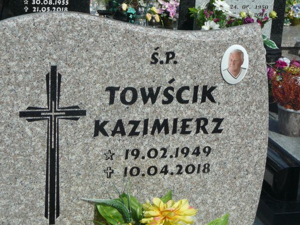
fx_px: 667
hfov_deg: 25.3
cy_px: 112
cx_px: 150
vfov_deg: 19.1
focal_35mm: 77
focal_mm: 11.5
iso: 80
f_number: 6.3
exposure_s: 1/500
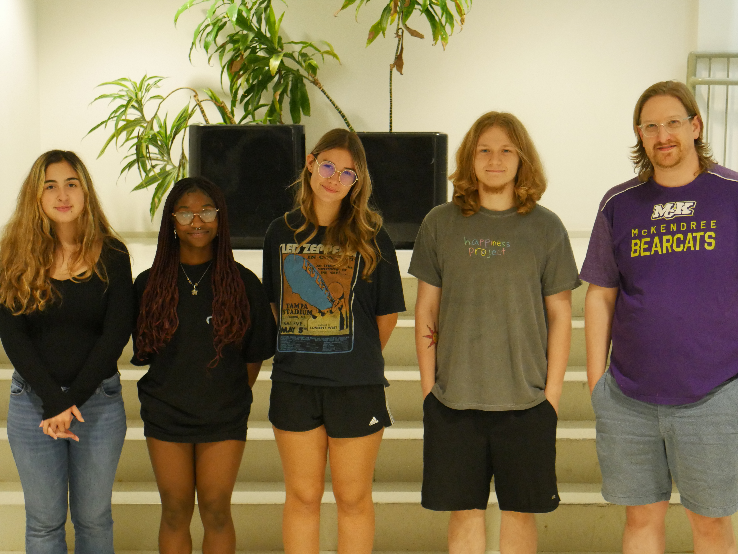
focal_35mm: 66
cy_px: 277
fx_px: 1408
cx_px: 369
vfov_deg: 22.3
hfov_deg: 29.4
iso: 3200
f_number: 5.4
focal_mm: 33
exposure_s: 1/30
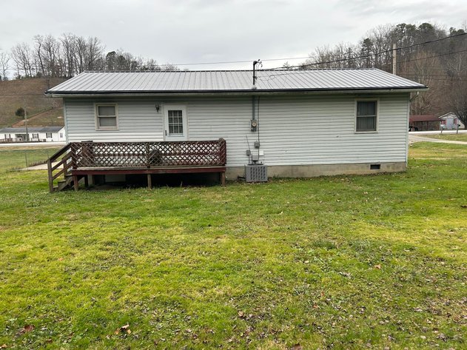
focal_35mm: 26
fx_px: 351
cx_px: 234
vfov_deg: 53.0
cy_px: 175
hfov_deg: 67.3
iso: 50
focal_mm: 5.7
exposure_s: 1/658
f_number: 1.5
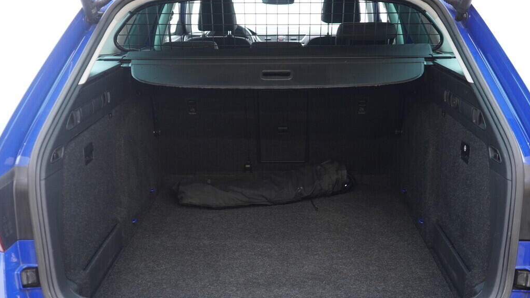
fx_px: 534
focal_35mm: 38
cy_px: 151
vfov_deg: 31.2
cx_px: 266
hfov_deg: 52.8
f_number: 2.8
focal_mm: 24
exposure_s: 1/40
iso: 500
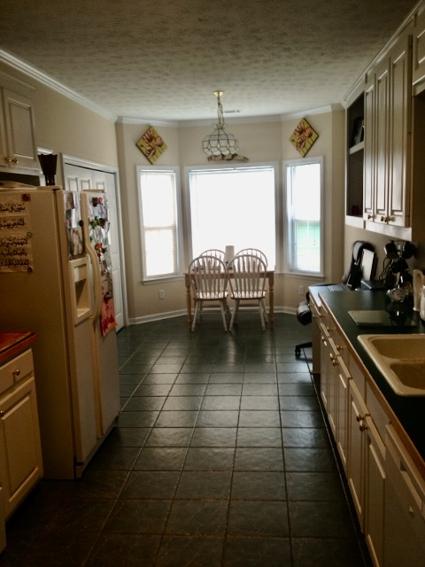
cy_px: 284
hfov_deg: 40.7
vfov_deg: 52.6
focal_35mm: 35
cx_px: 212
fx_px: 573
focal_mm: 4.28
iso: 50
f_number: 2.4
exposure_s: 1/30
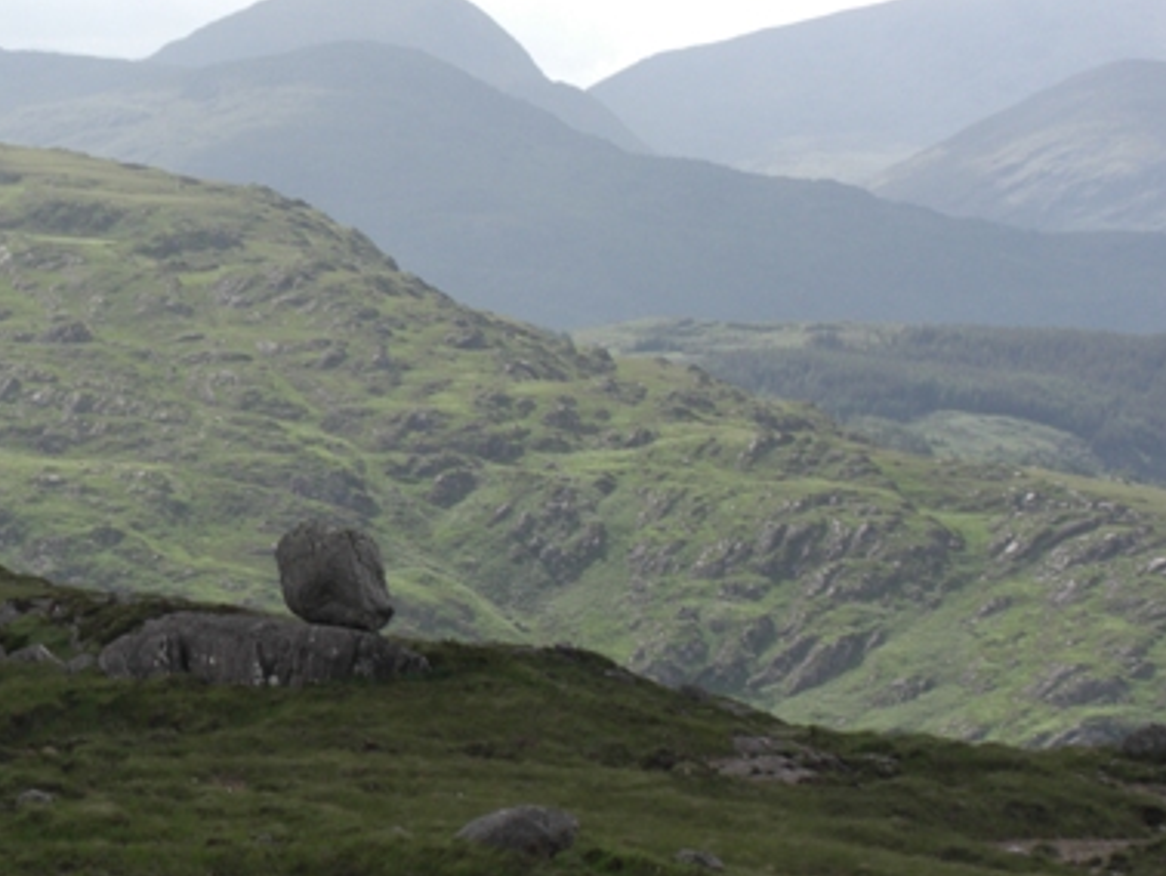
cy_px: 460
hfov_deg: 11.2
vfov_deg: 8.4
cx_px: 315
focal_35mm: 176
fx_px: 5932
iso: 80
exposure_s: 1/250
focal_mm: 23.7
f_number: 5.1
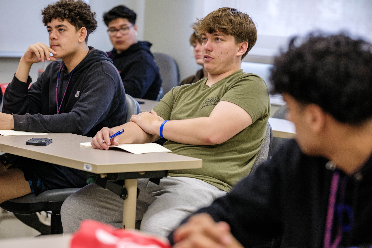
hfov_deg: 18.1
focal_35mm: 113
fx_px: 1168
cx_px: 186
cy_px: 124
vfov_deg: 12.1
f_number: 2.2
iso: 640
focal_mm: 75
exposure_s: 1/125
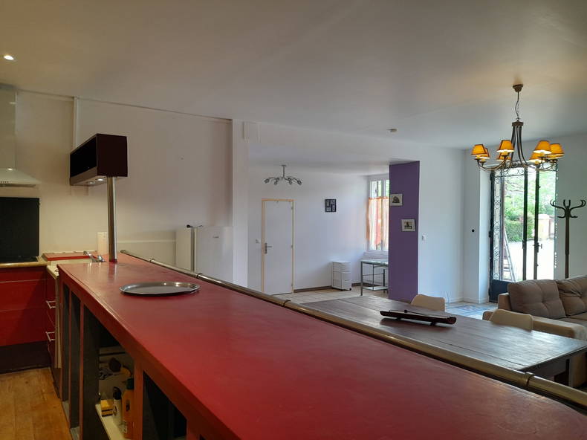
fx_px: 424
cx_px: 294
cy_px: 220
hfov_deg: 69.4
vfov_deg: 54.9
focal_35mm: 25
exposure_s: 1/50
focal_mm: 4.6
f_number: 2
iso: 100
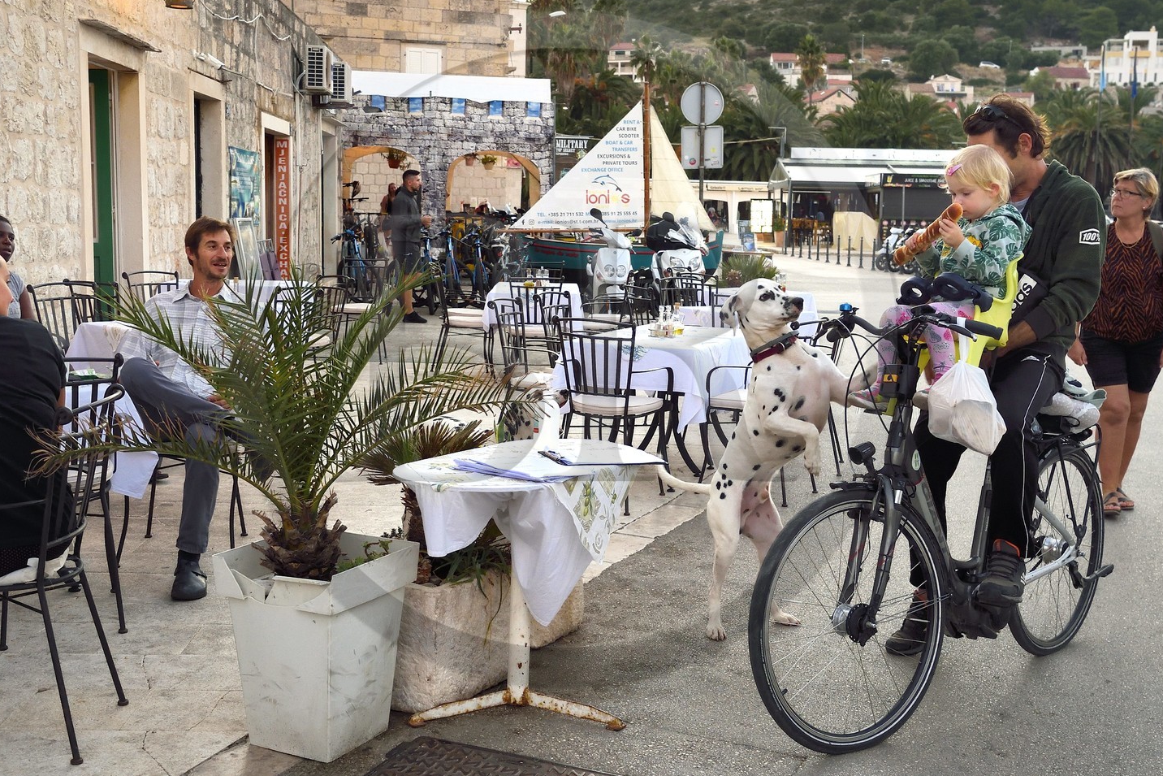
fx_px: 1228
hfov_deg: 50.7
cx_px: 562
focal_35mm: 38
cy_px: 349
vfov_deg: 35.0
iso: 1600
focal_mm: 34
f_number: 6.3
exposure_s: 1/125
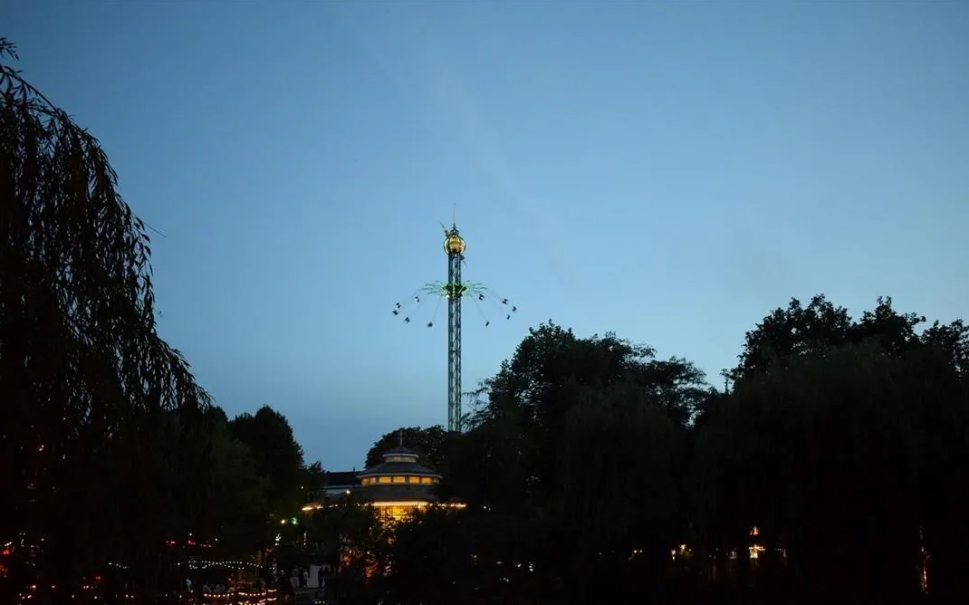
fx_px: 977
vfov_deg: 34.4
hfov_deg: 52.8
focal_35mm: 37
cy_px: 323
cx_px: 487
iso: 4000
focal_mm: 24
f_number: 3.8
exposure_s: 1/60
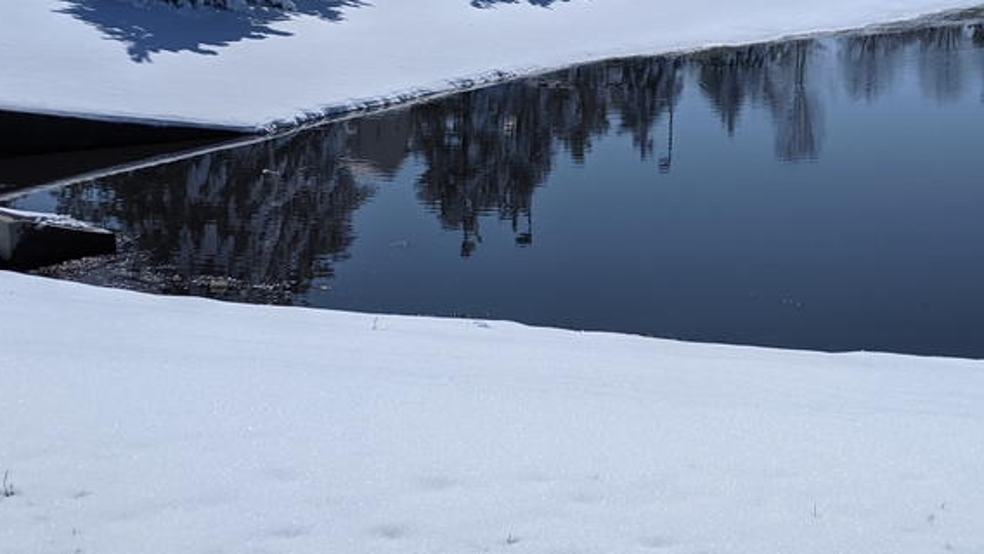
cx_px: 570
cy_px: 178
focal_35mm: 53
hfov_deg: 39.1
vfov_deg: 22.6
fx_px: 1383
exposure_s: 1/23256
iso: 133
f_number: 1.8
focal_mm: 4.44
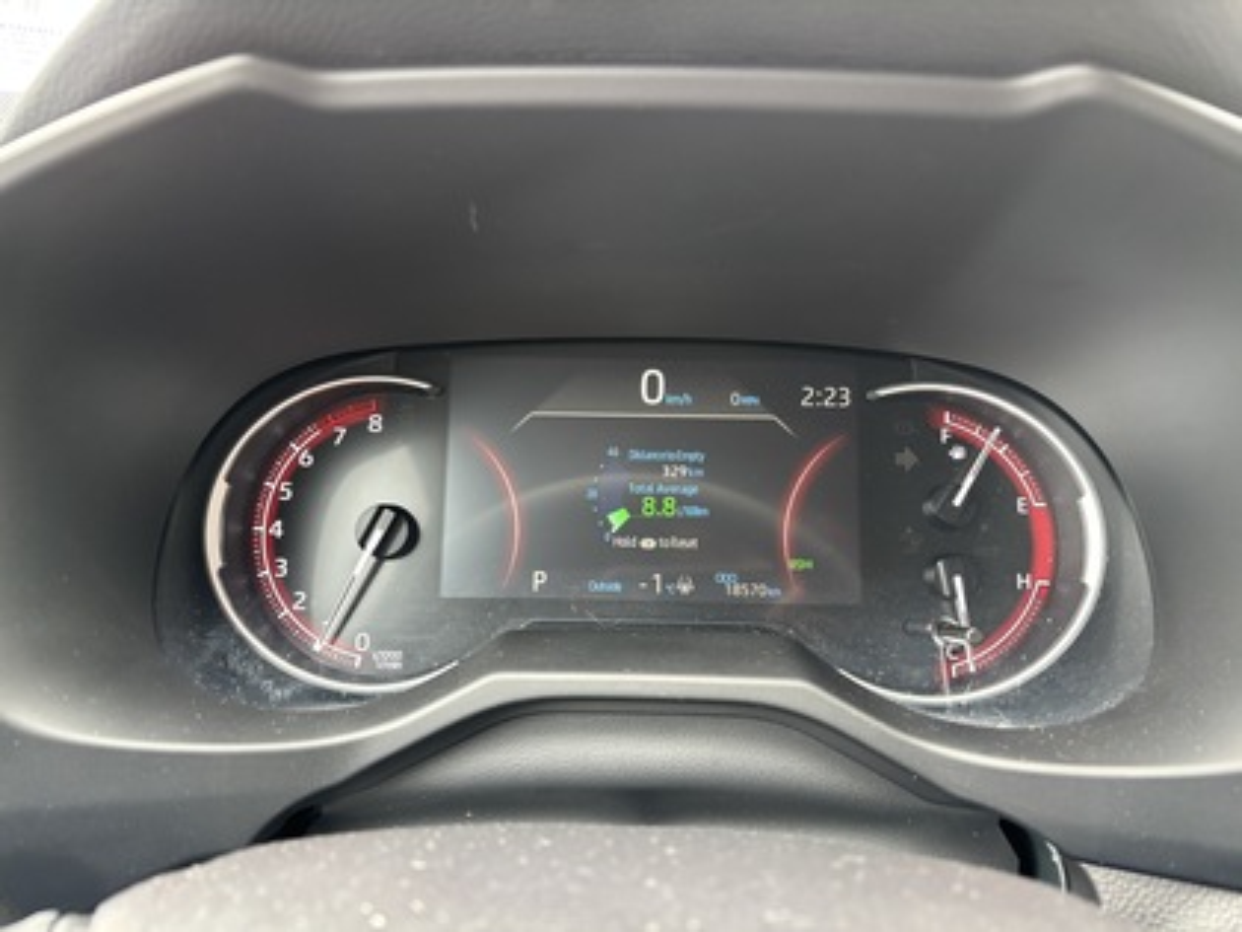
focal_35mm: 26
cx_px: 621
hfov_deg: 67.3
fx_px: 933
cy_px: 466
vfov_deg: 53.1
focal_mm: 5.96
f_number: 1.6
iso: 160
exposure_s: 1/60
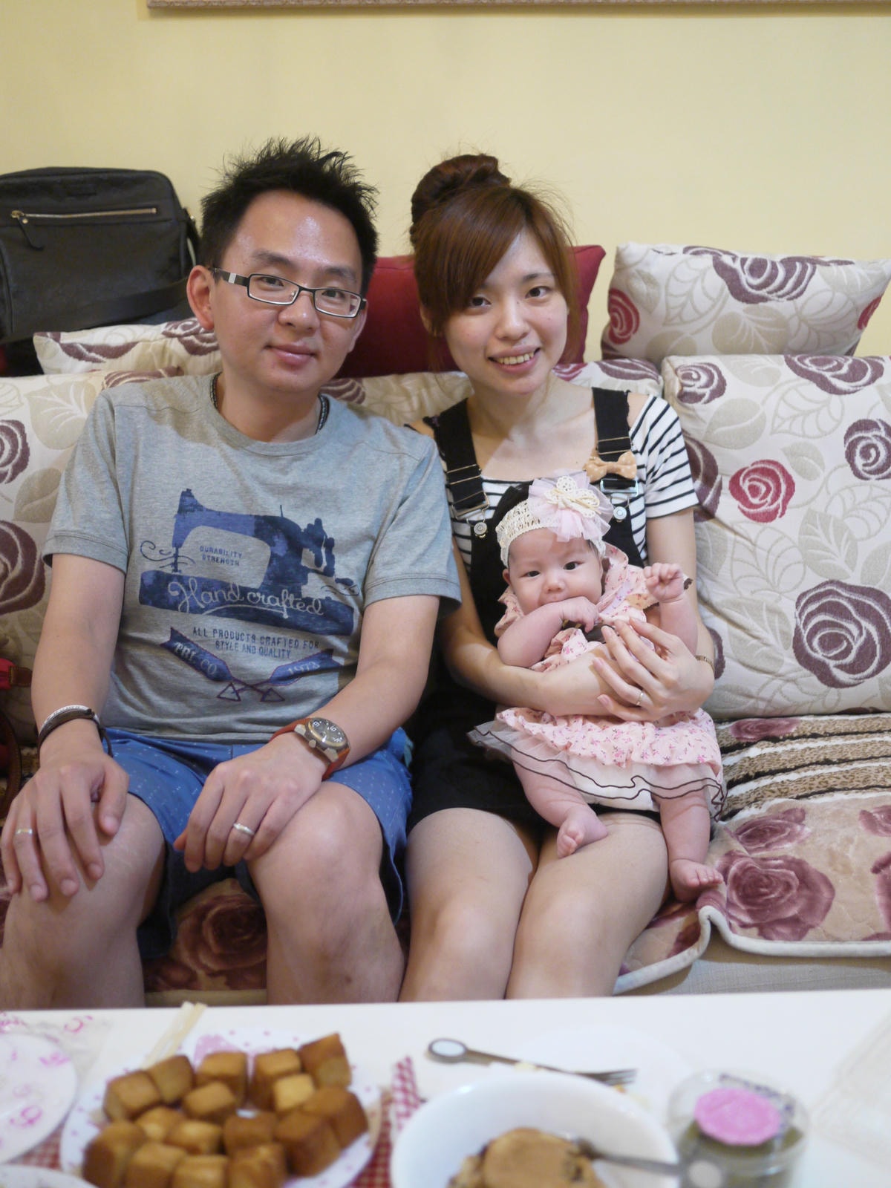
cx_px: 446
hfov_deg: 36.0
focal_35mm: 40
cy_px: 594
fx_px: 1373
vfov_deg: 46.8
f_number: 1.7
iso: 640
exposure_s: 1/60
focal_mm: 20
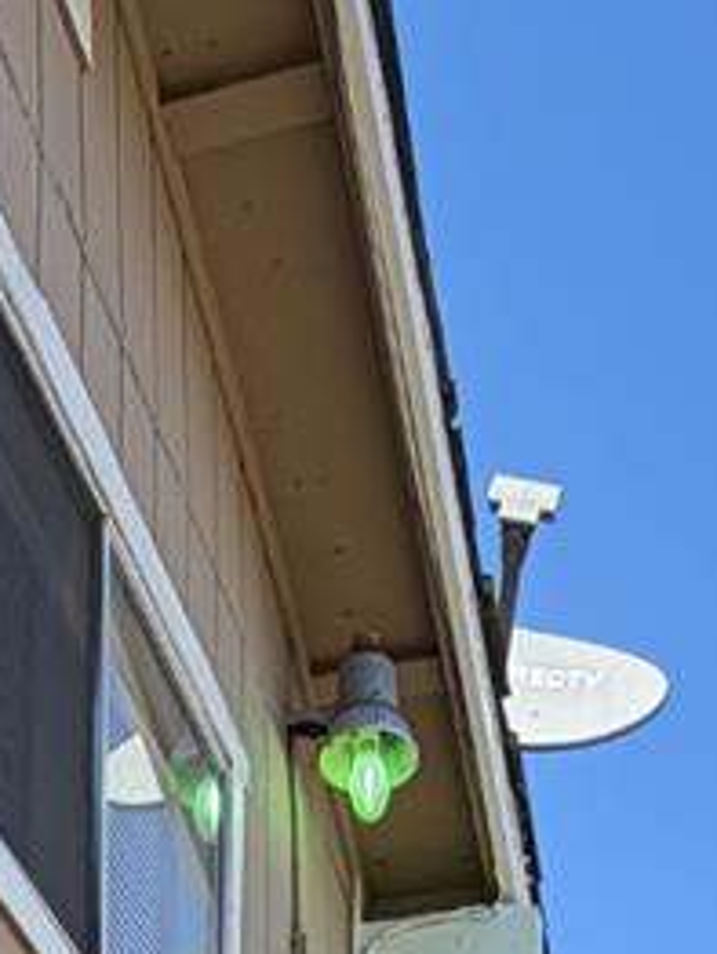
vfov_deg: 15.5
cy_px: 2201
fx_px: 2206
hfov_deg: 18.5
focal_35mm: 80
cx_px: 344
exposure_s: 1/569
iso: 40
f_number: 2.2
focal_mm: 2.22
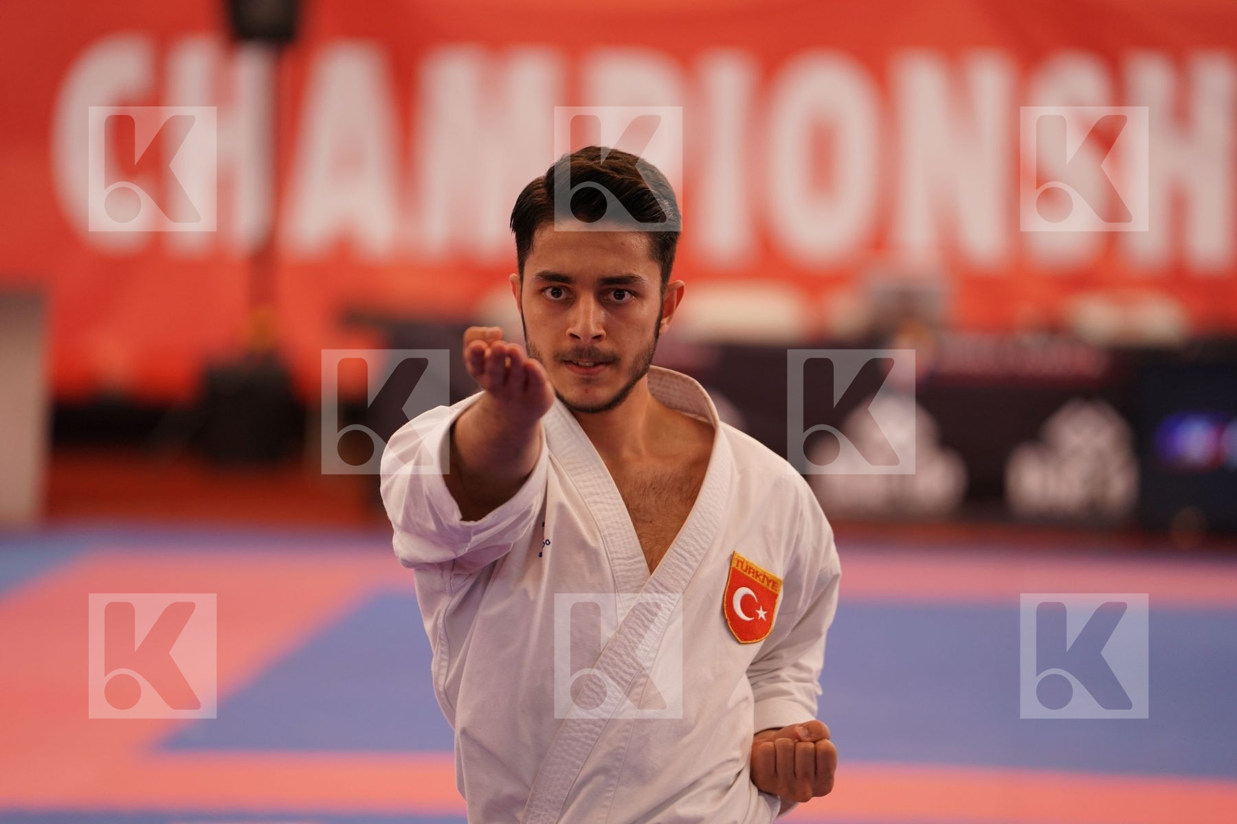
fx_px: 6872
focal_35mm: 200
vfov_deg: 6.9
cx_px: 618
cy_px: 412
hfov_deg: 10.3
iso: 1000
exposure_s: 1/500
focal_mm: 200
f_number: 2.8
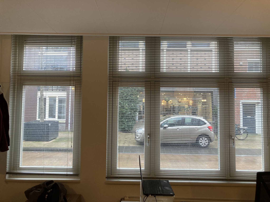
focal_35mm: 28
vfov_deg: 49.7
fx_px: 218
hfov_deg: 63.4
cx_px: 135
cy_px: 101
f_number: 1.8
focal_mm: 3.99
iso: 125
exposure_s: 1/60
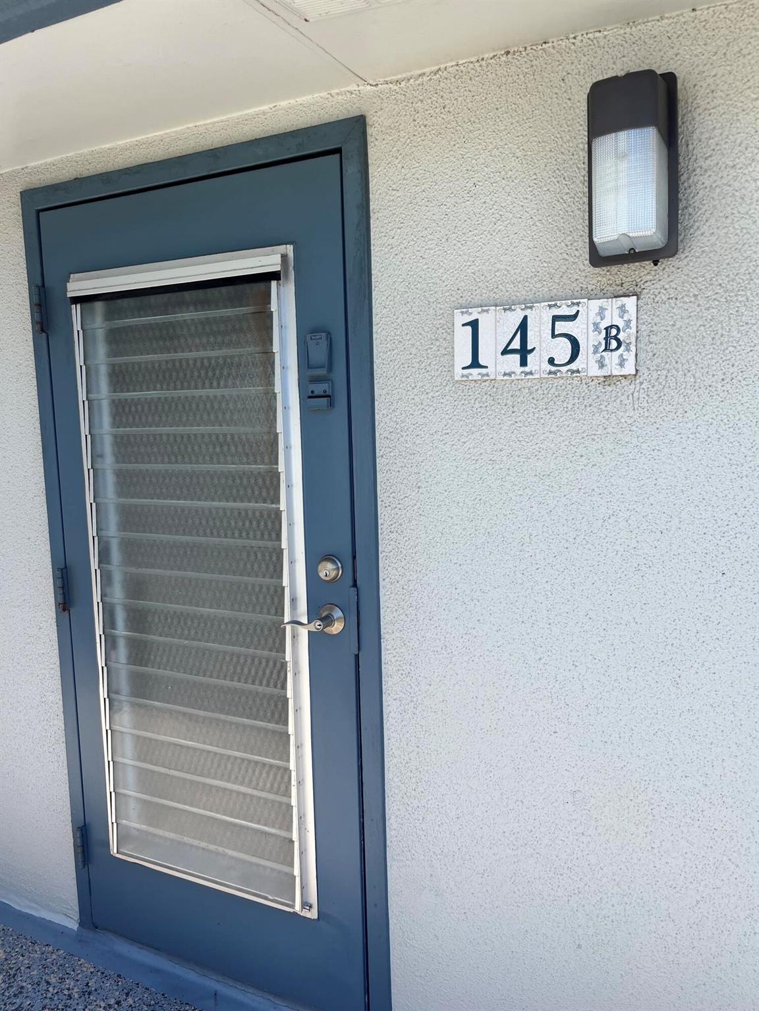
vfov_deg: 67.3
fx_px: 760
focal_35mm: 26
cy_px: 506
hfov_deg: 53.1
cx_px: 380
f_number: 1.6
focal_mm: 5.1
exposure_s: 1/1163
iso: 50
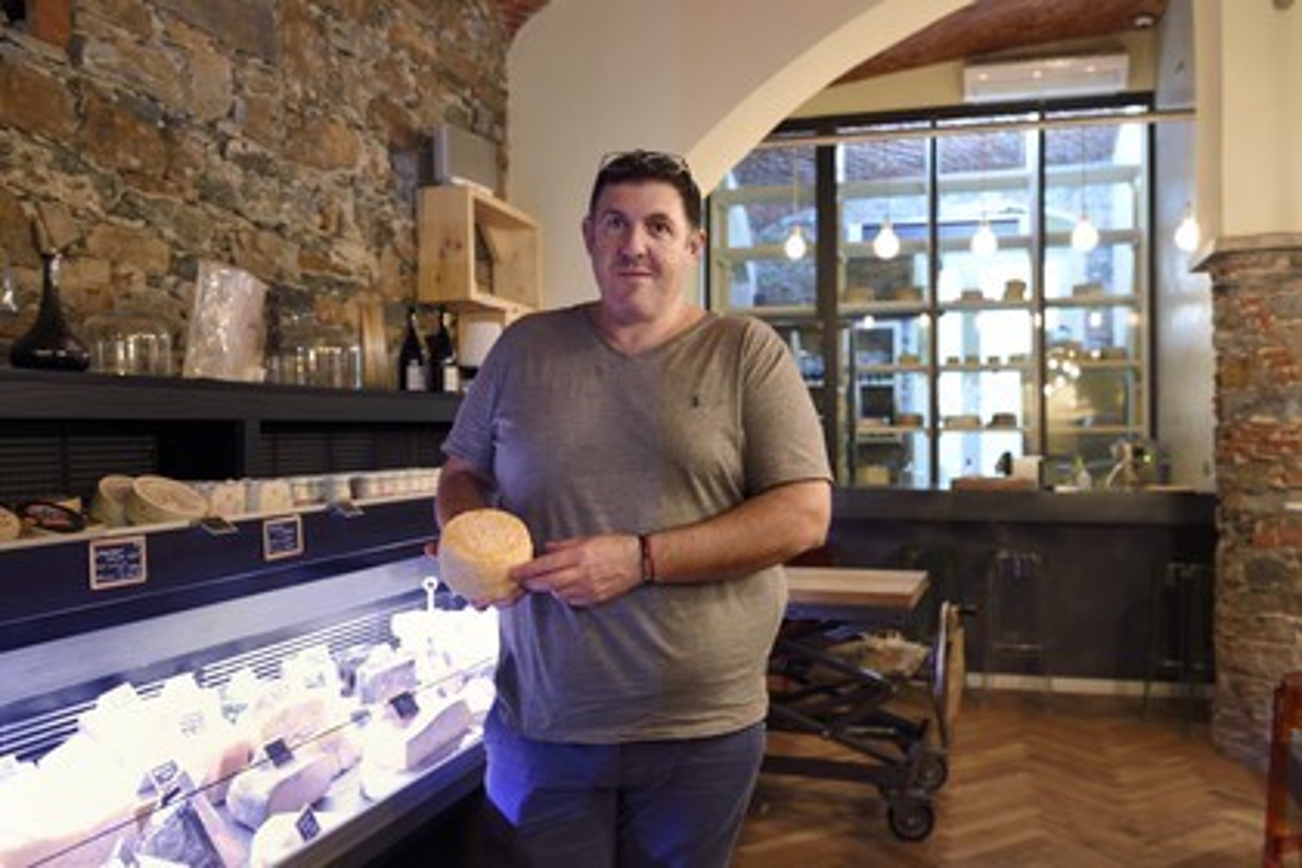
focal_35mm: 29
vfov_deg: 45.0
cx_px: 651
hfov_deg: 63.7
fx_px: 1049
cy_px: 434
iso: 1600
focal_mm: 29
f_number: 4.5
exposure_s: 1/20
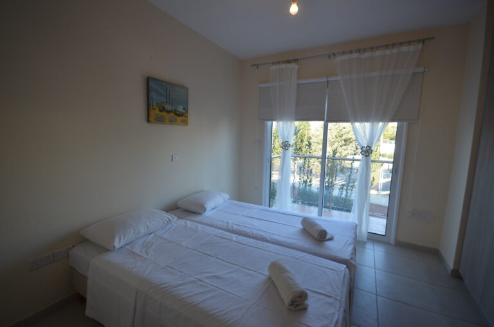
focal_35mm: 15
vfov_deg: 77.1
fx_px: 205
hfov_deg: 100.5
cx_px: 247
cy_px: 164
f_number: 5.6
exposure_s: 1/125
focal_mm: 10
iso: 320
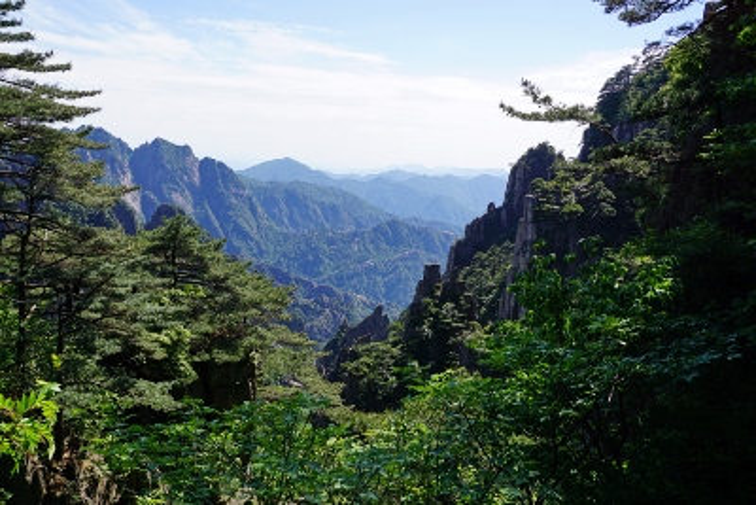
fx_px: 693
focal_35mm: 33
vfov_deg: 40.0
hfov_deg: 57.2
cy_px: 252
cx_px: 378
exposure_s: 1/160
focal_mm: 22
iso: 100
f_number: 10
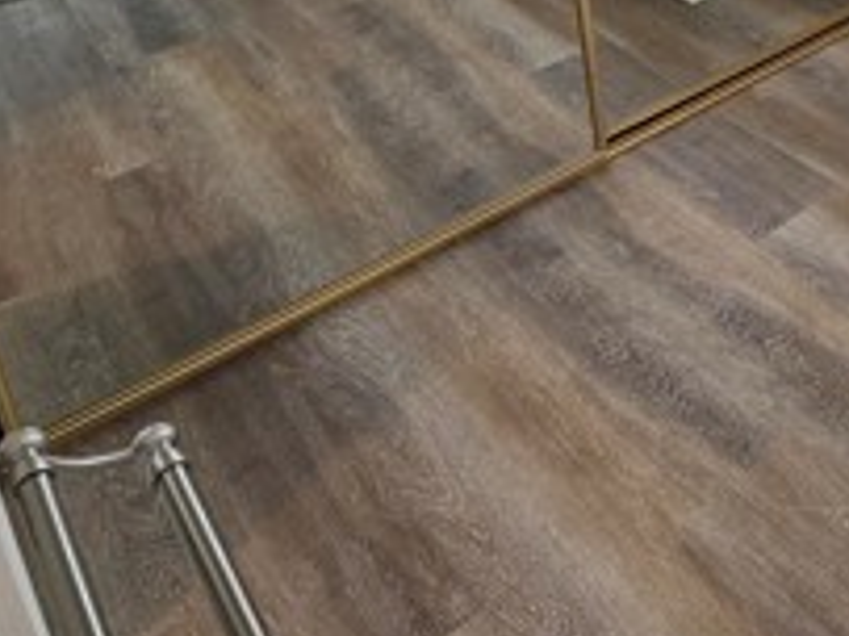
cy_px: -205
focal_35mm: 41
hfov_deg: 36.7
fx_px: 1005
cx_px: 987
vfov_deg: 28.4
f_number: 2.2
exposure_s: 1/60
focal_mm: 2.2
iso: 125
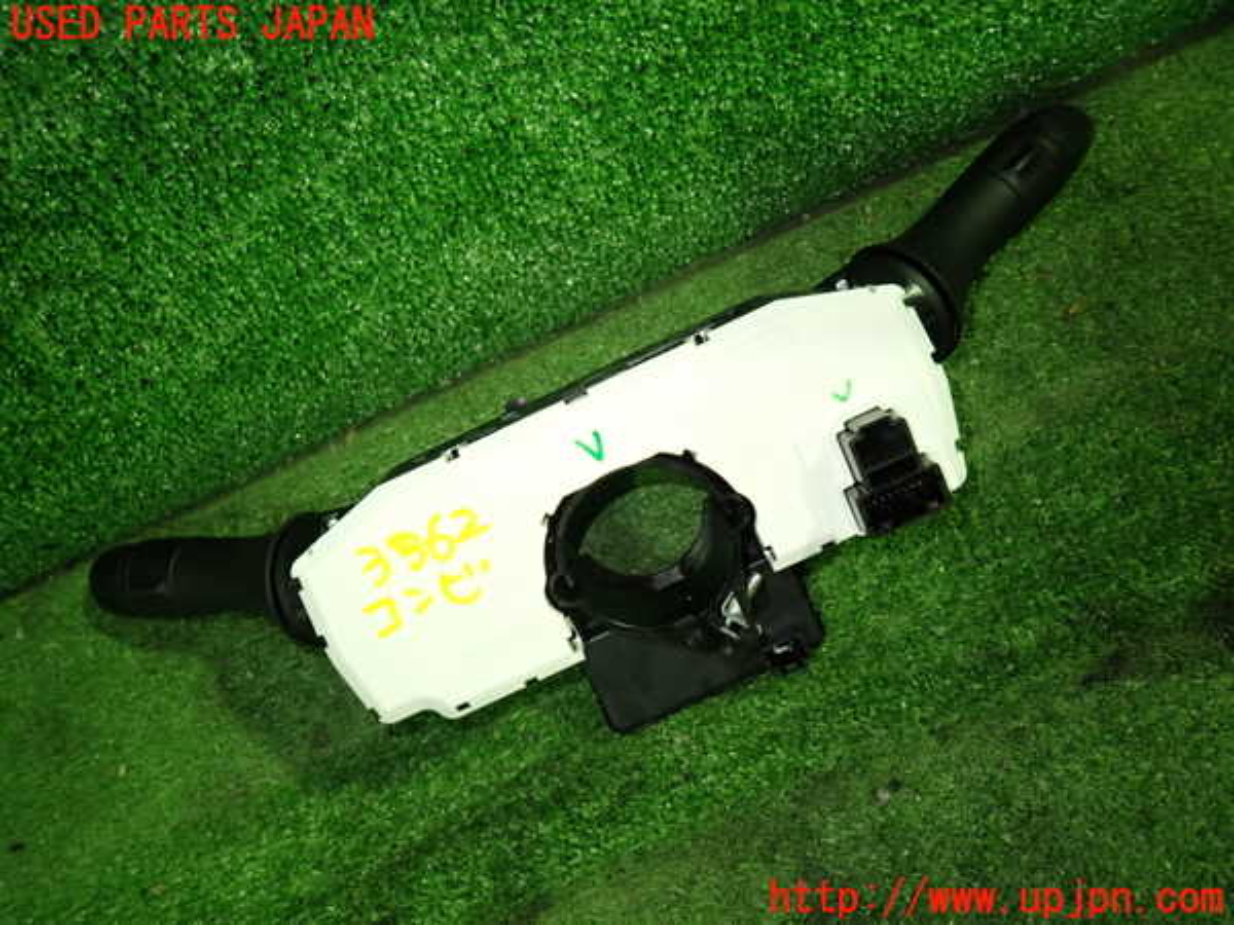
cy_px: 462
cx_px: 617
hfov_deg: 69.4
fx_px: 891
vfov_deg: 54.9
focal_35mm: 25
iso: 250
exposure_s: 1/30
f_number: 2
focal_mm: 4.5
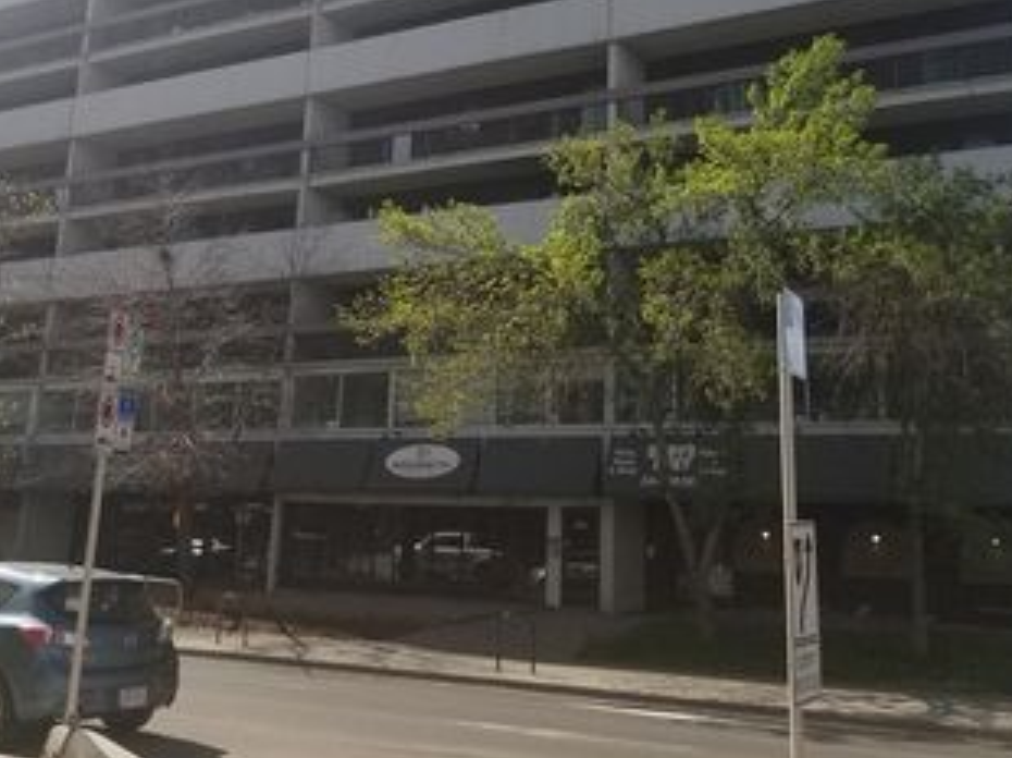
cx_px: 516
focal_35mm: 42
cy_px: 178
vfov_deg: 33.5
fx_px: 1227
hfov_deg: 44.8
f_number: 1.7
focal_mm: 4.25
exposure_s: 1/3080
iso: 50
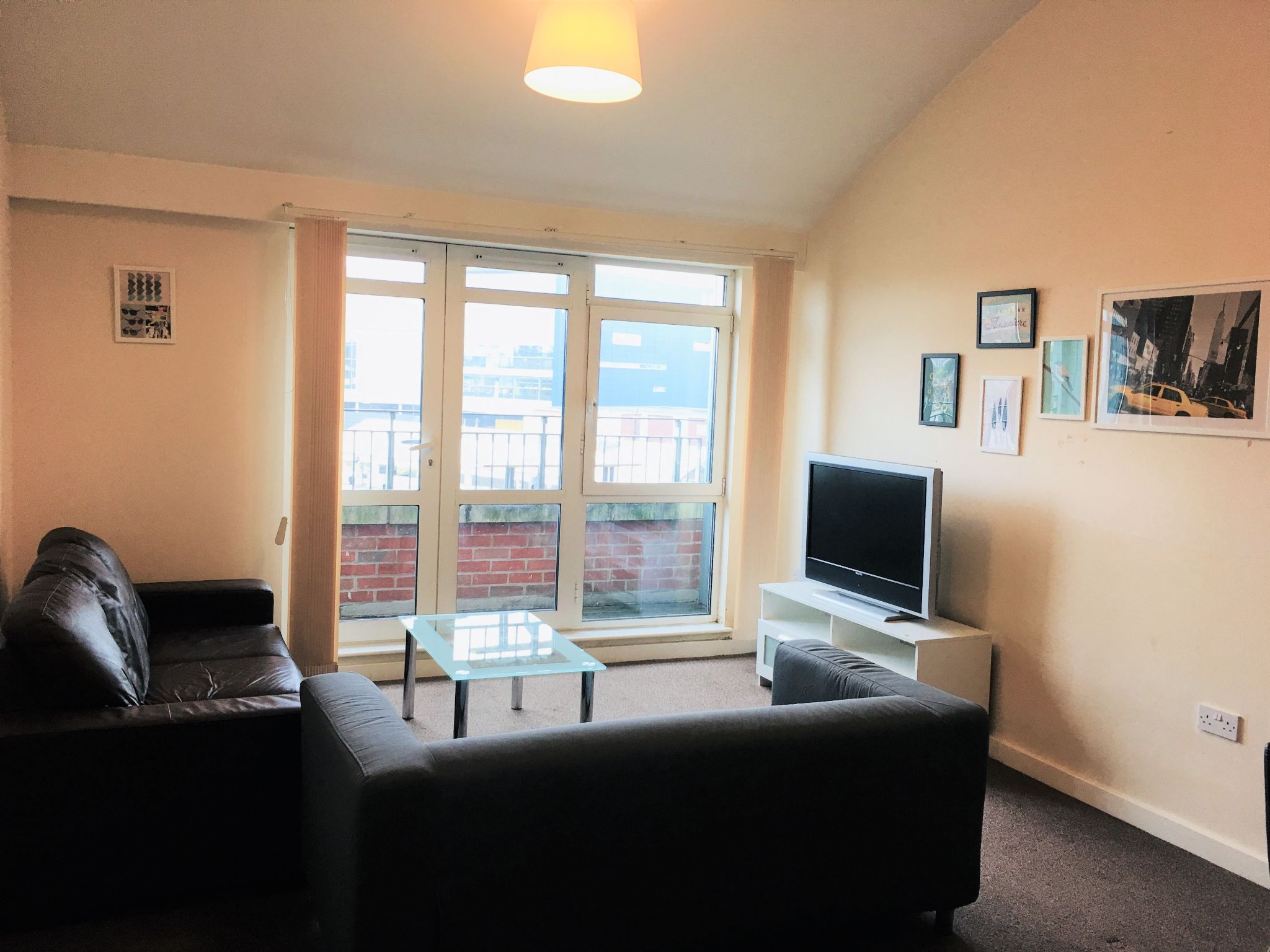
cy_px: 476
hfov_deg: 61.7
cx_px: 635
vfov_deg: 48.2
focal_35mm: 29
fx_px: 1064
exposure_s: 1/33
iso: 32
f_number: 2.2
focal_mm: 4.15
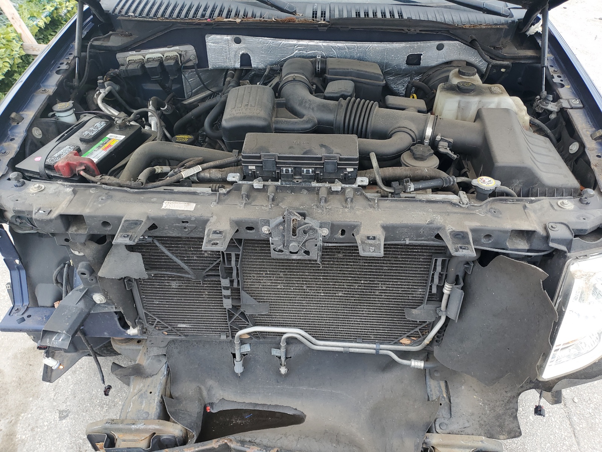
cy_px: 226
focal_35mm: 26
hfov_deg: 67.3
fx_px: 452
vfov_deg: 53.1
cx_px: 301
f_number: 1.5
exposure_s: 1/526
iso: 50
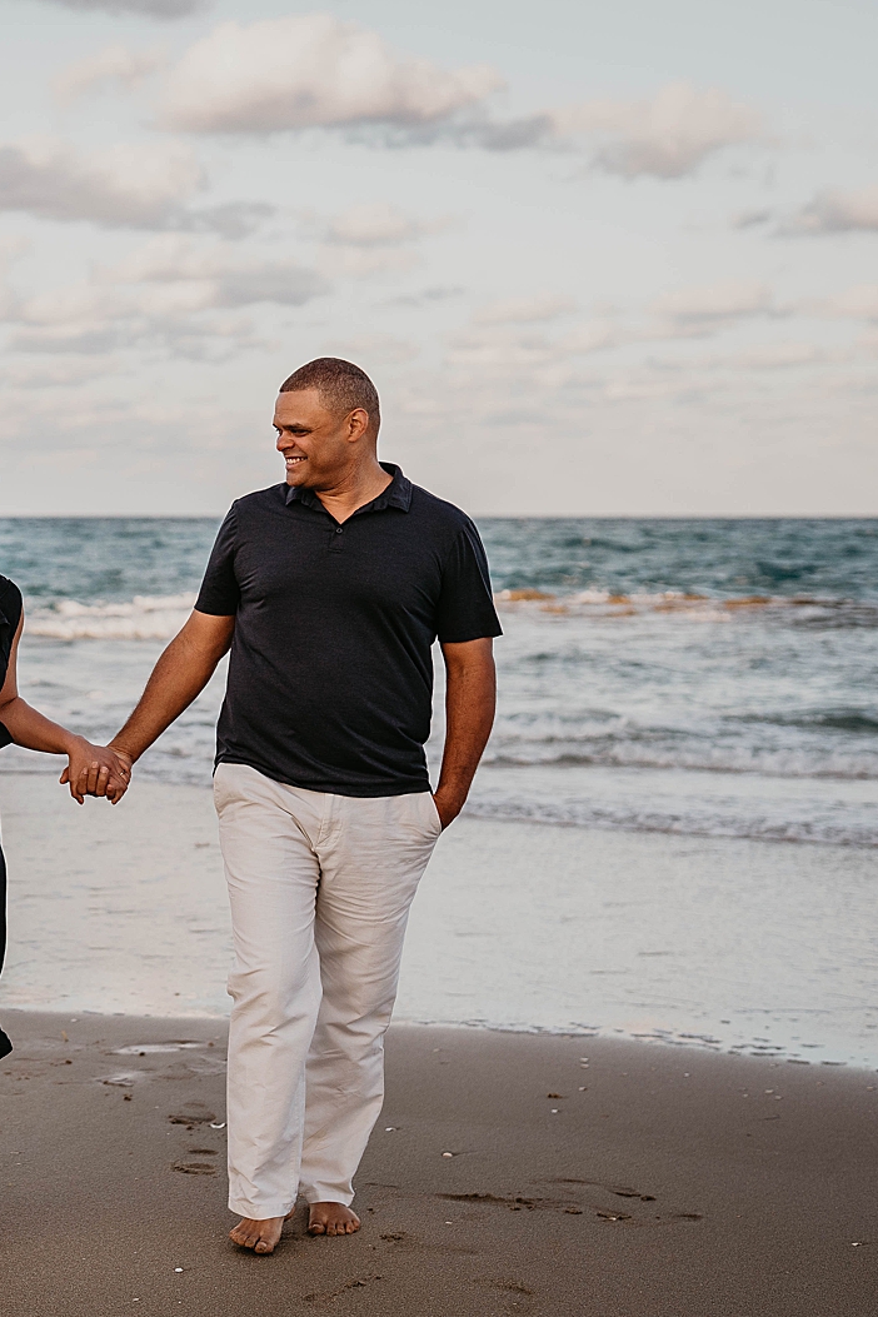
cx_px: -16
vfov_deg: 26.7
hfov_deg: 17.5
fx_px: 2780
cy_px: 657
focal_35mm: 76
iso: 400
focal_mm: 50
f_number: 2.5
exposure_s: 1/2000
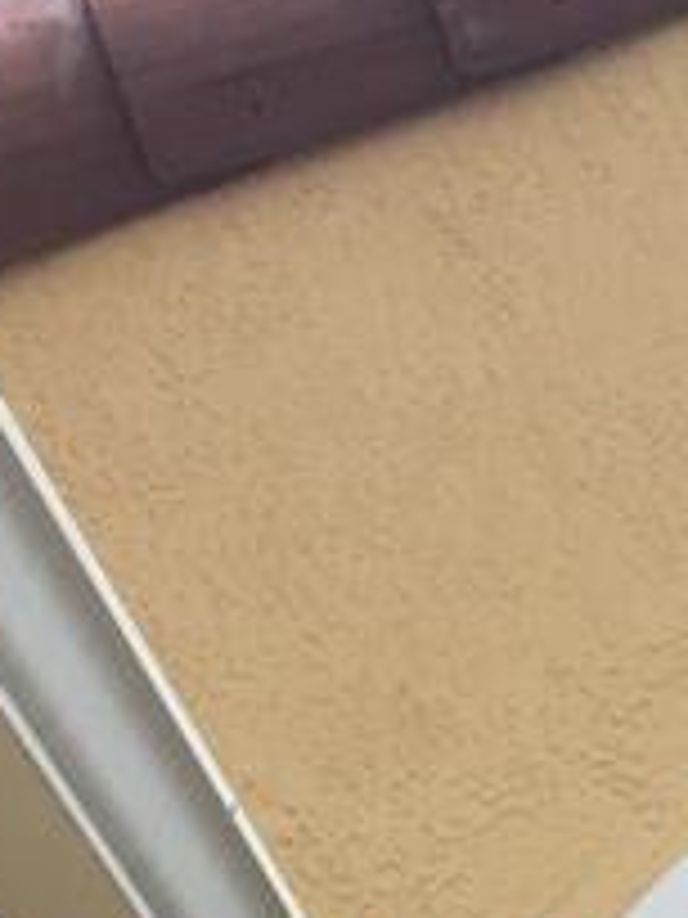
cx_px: 1740
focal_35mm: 171
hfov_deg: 7.9
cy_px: 2313
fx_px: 4532
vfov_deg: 9.9
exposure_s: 1/1041
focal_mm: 4.15
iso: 32
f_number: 2.2
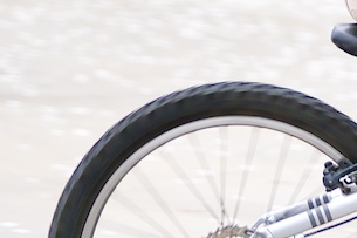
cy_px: 35
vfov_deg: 1.7
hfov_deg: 2.5
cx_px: 557
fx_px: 8186
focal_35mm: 826
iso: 125
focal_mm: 140
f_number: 2.8
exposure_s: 1/220
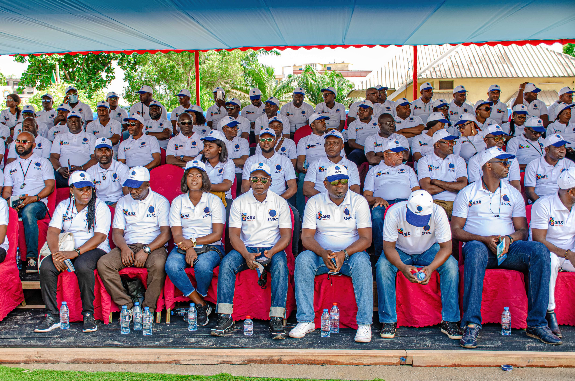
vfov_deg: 34.1
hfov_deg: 49.6
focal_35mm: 39
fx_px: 622
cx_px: 288
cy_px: 190
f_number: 3.8
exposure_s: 1/100
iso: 100
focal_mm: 26
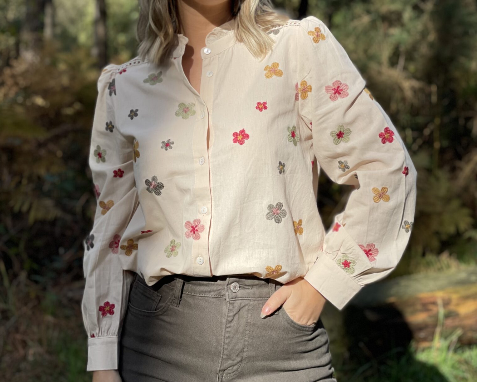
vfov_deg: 22.3
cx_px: 238
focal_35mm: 68
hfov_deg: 27.9
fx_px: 960
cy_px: 110
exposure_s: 1/705
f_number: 2
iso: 32
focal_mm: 6
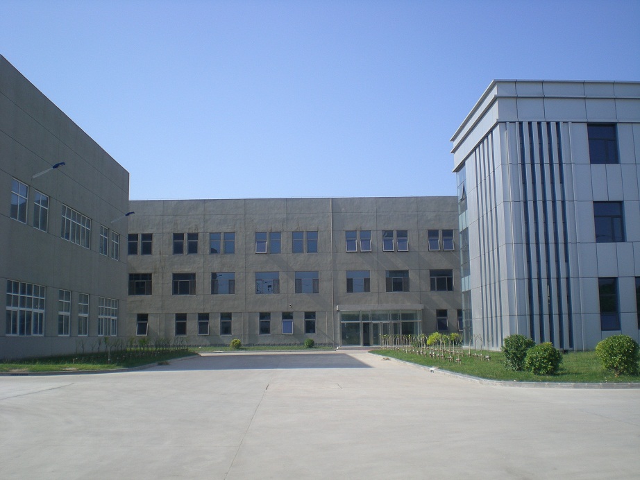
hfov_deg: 49.0
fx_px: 703
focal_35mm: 38
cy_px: 240
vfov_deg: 37.7
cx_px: 320
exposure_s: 1/333
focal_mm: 6.3
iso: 50
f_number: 4.6
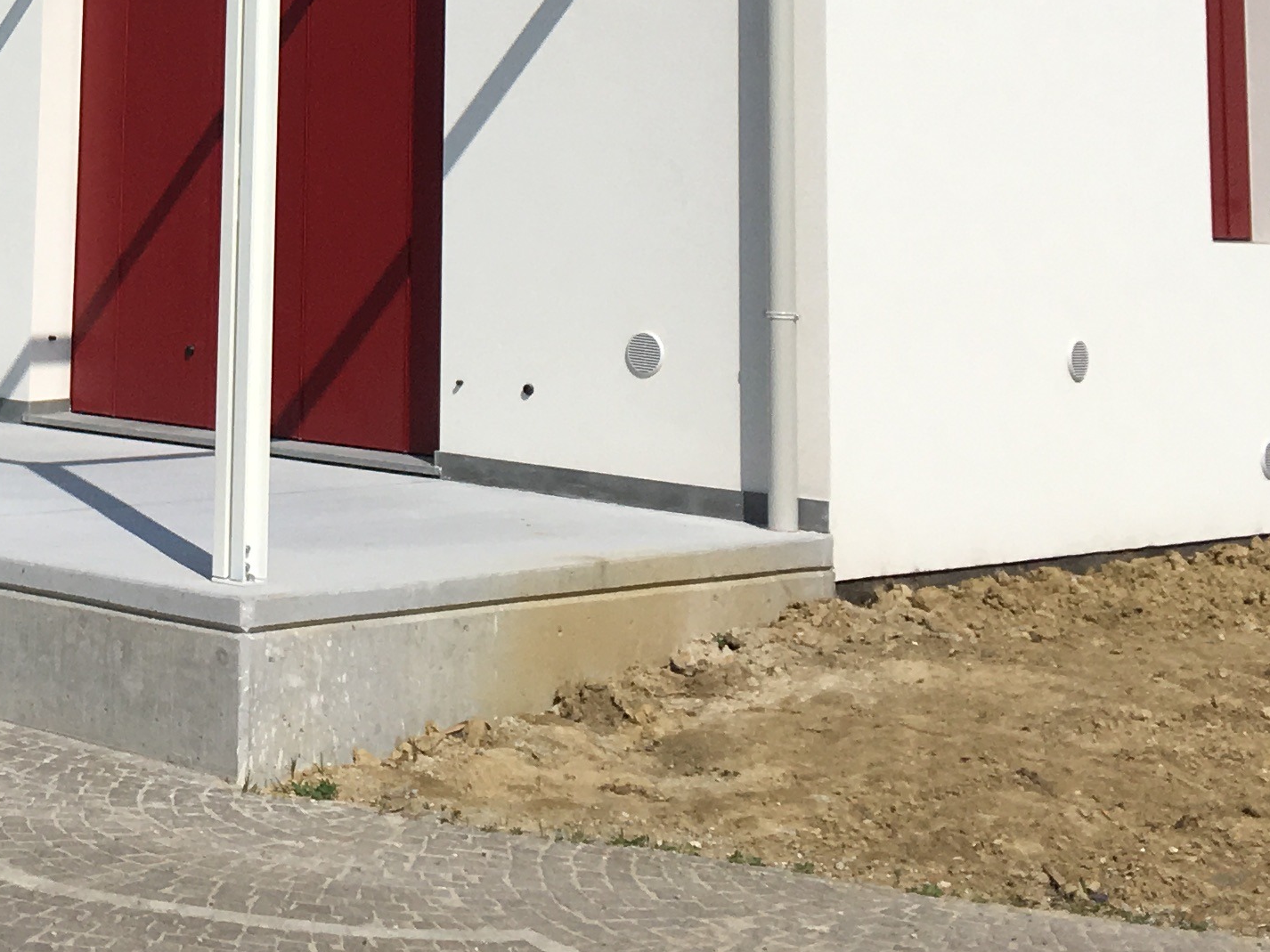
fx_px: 3008
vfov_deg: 16.8
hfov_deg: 22.9
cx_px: -8
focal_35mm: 82
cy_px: -344
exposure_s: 1/4808
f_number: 2.2
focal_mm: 4.15
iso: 25
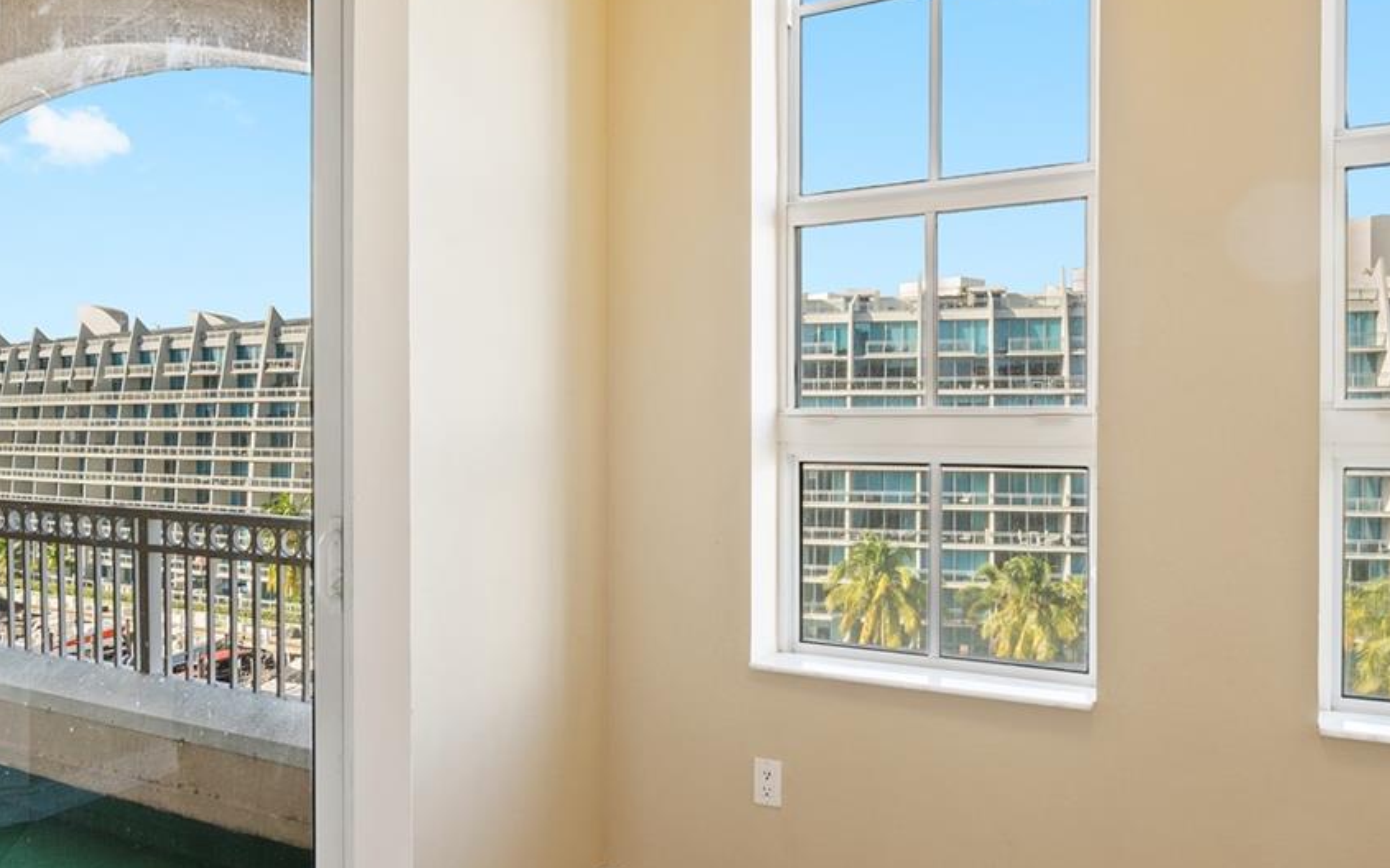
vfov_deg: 46.0
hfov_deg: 68.2
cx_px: 617
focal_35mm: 27
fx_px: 1023
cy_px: 458
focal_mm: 14
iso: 200
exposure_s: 1/10
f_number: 8
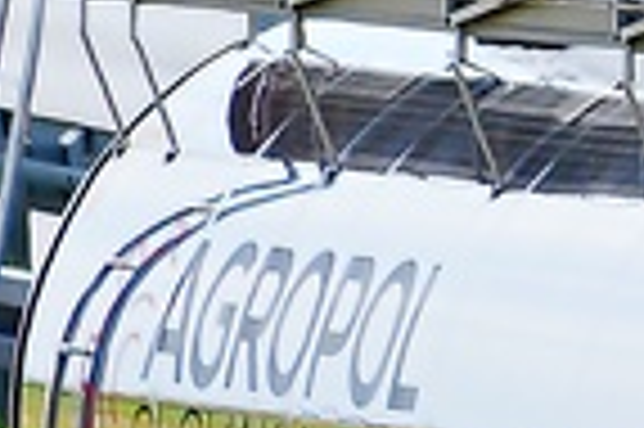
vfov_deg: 0.6
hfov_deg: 0.9
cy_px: 829
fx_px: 40436
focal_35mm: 2263
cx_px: 1482
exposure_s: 1/1000
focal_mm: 270
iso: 400
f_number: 8
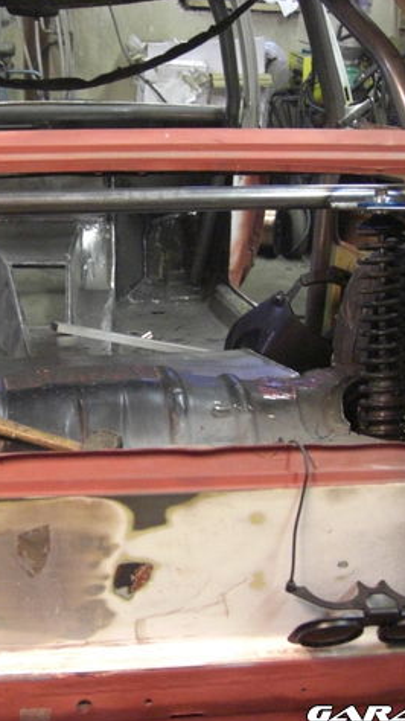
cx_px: 81
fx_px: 1069
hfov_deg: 21.2
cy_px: 363
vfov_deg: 37.2
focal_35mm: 56
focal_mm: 7.9
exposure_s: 1/25
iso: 800
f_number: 2.8
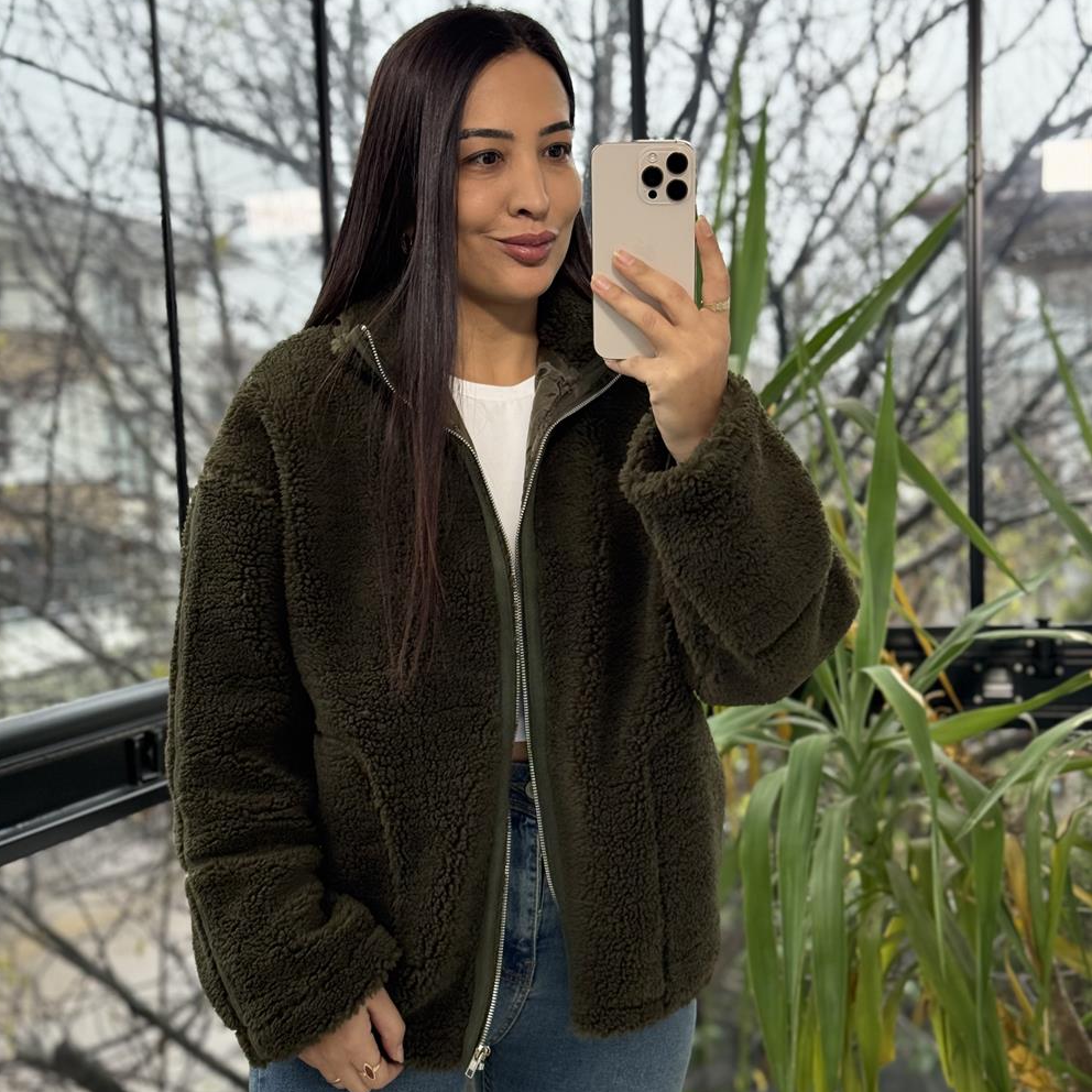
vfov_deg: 30.0
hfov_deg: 30.0
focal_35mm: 57
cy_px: 650
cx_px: 543
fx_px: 2034
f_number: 1.78
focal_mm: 6.76
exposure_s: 1/100
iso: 160
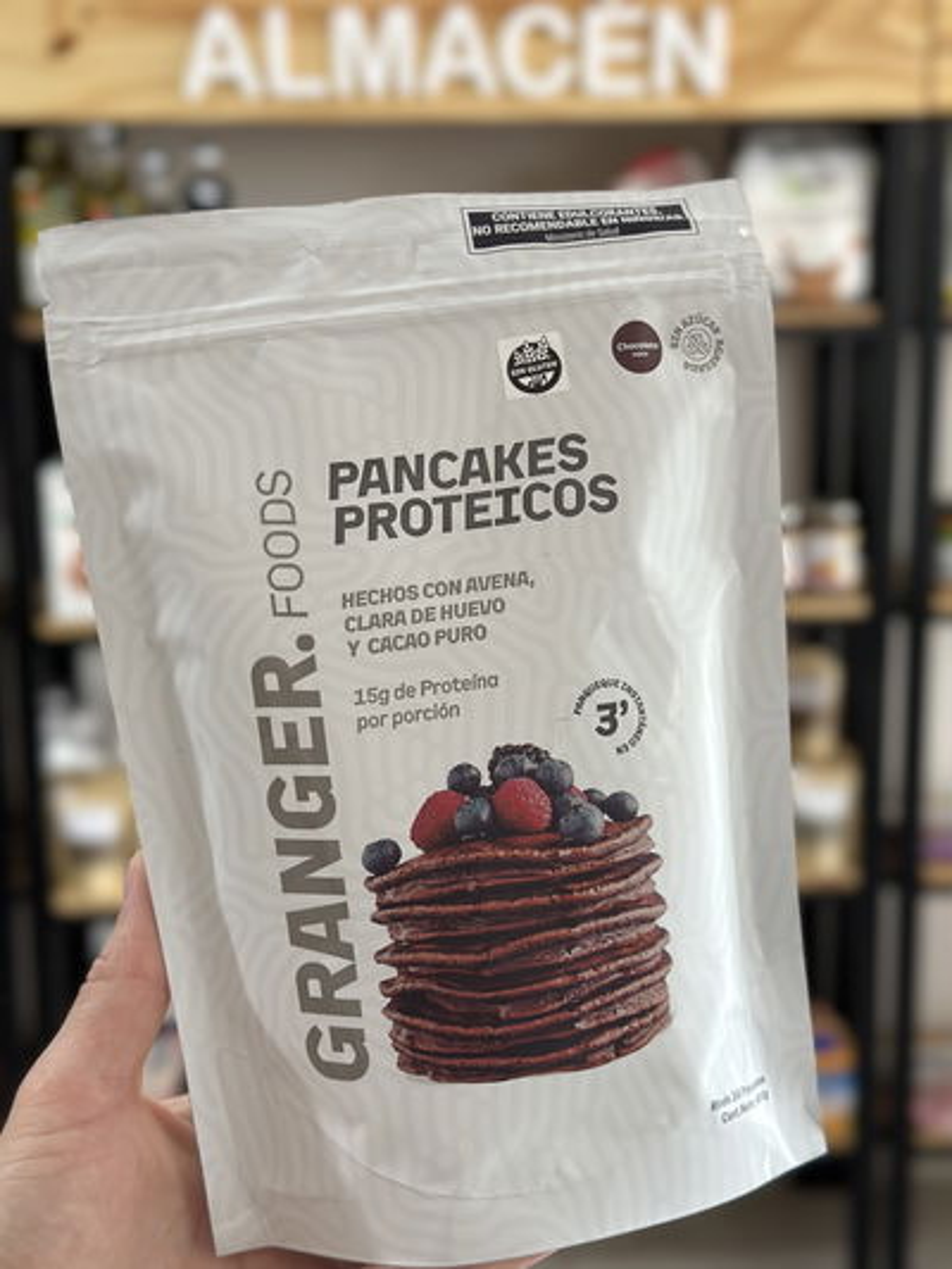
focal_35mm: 48
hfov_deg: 30.3
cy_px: 634
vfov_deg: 39.6
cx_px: 476
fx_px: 1759
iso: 125
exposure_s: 1/65
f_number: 1.78
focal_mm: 6.86
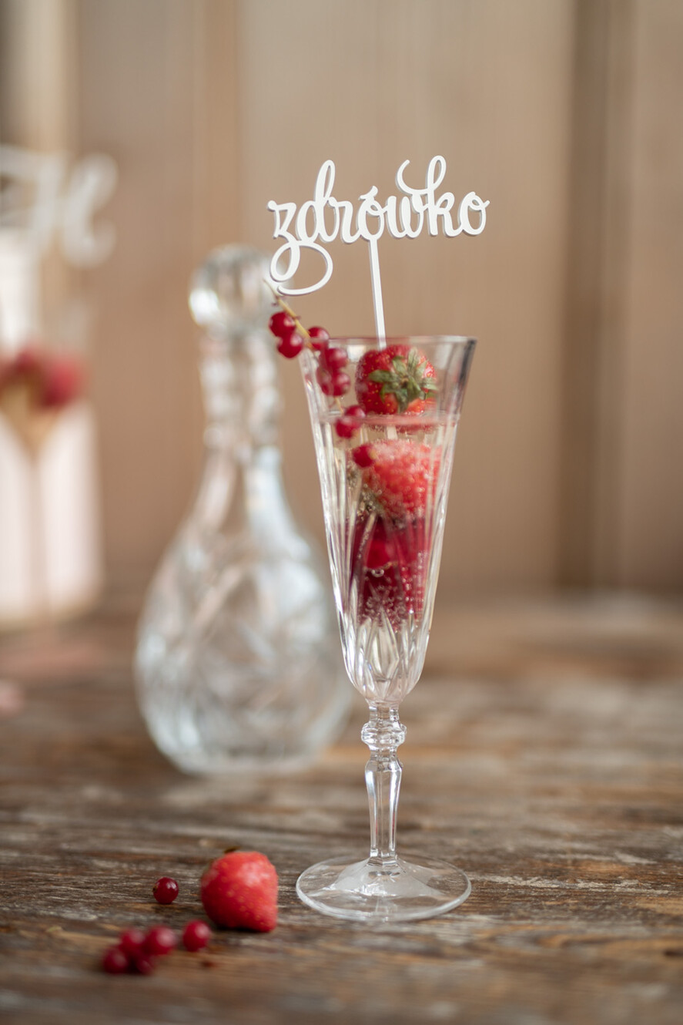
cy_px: 512
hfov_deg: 27.0
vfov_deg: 39.6
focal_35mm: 50
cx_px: 342
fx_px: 1422
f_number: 1.4
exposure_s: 1/200
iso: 100
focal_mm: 50
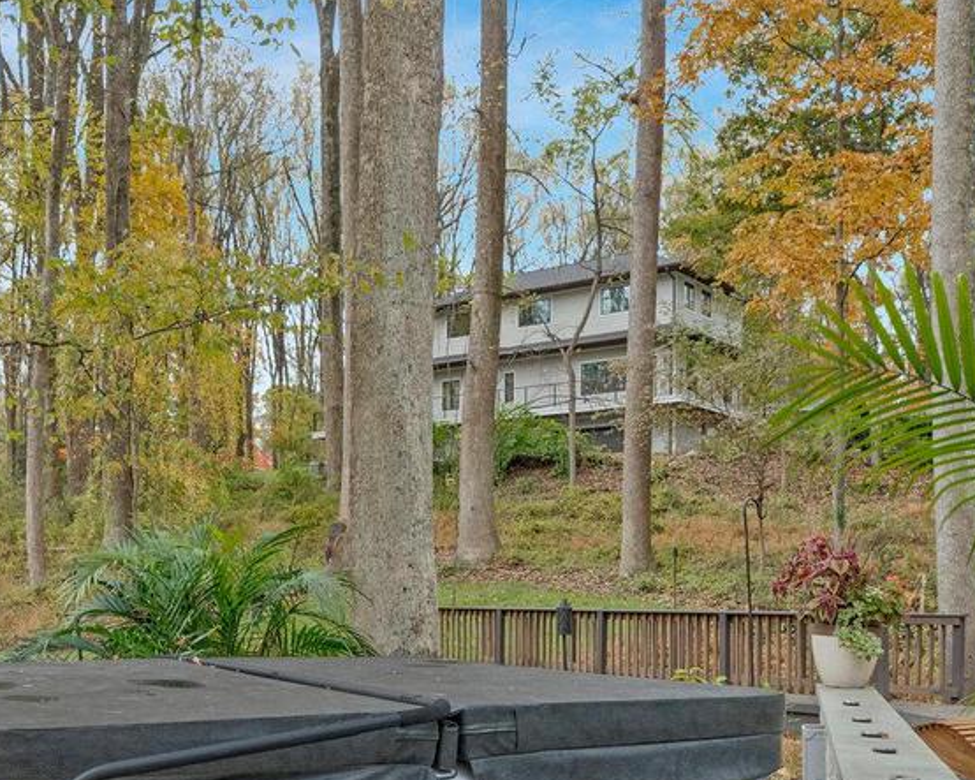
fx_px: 1125
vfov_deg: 37.1
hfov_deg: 46.3
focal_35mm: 39
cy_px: 608
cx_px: 347
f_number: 7.1
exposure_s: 1/250
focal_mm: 16
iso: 1250
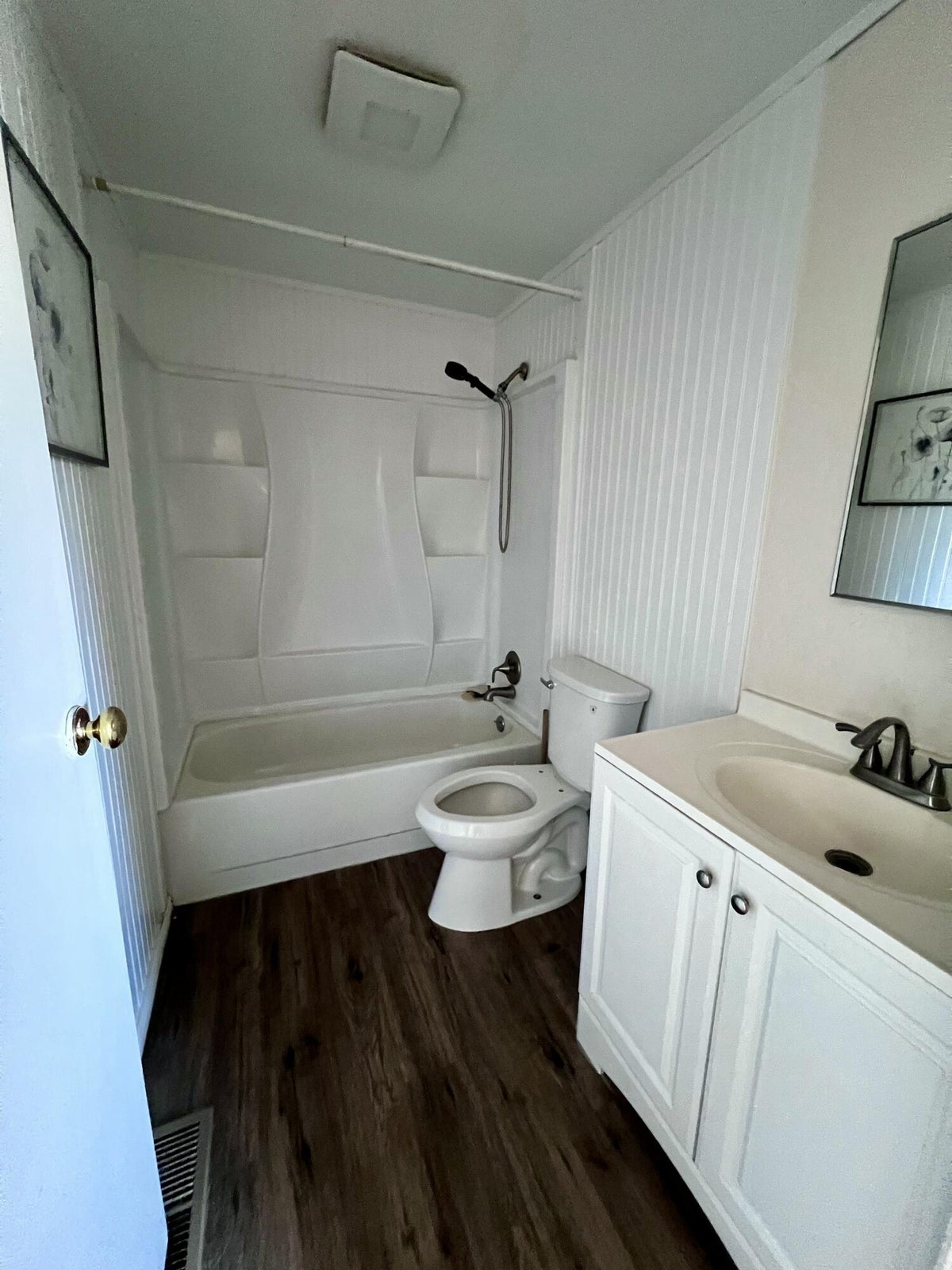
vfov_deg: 106.2
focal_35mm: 13
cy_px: 635
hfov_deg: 89.9
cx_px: 476
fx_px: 477
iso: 800
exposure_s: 1/60
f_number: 1.8
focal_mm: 1.57
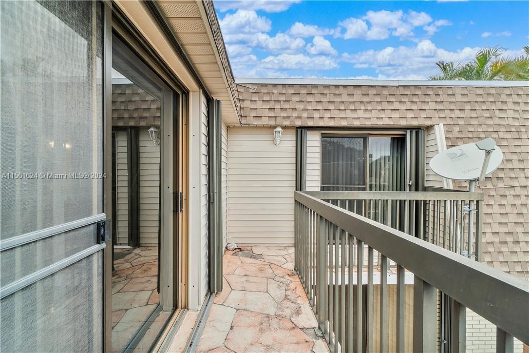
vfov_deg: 77.3
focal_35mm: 15
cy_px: 176
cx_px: 264
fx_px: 220
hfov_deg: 100.4
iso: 100
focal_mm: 10
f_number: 11
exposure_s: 1/100
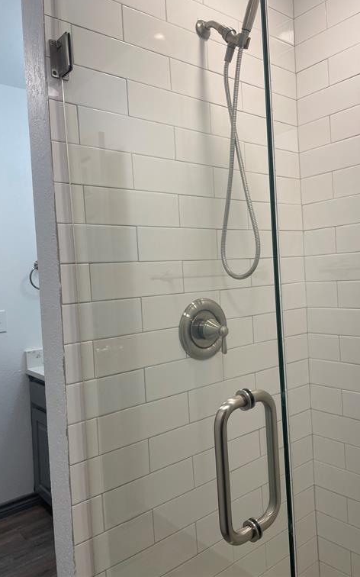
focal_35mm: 28
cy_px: 285
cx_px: 215
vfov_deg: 66.5
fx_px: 440
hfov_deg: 44.3
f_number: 1.6
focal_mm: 4.2
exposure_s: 1/120
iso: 64
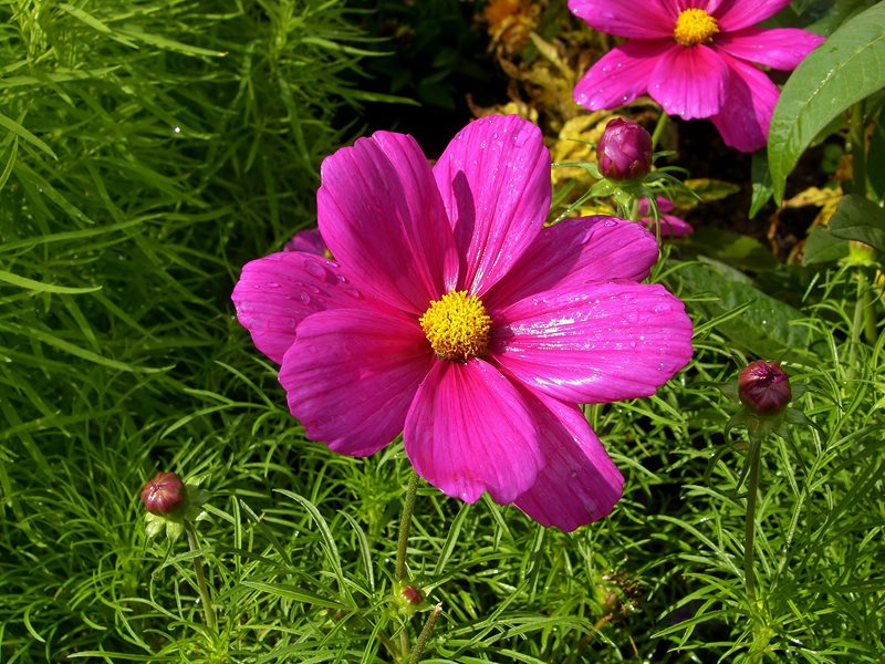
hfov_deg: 38.2
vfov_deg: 29.1
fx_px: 1278
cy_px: 332
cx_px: 442
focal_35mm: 50
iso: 50
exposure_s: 1/160
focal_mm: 12.9
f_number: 8
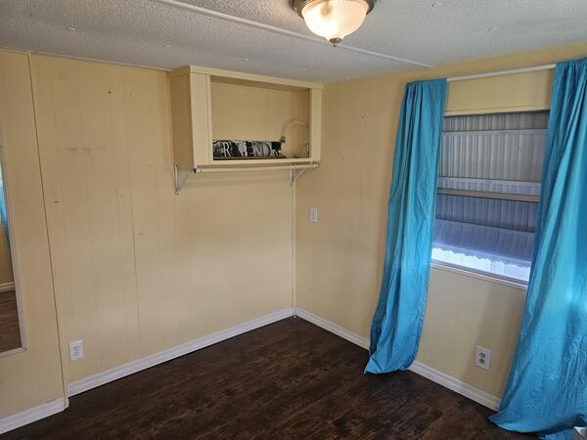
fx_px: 390
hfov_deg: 73.9
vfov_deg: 58.9
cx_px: 294
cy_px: 220
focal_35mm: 23
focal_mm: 6.3
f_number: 1.7
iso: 320
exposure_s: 1/120
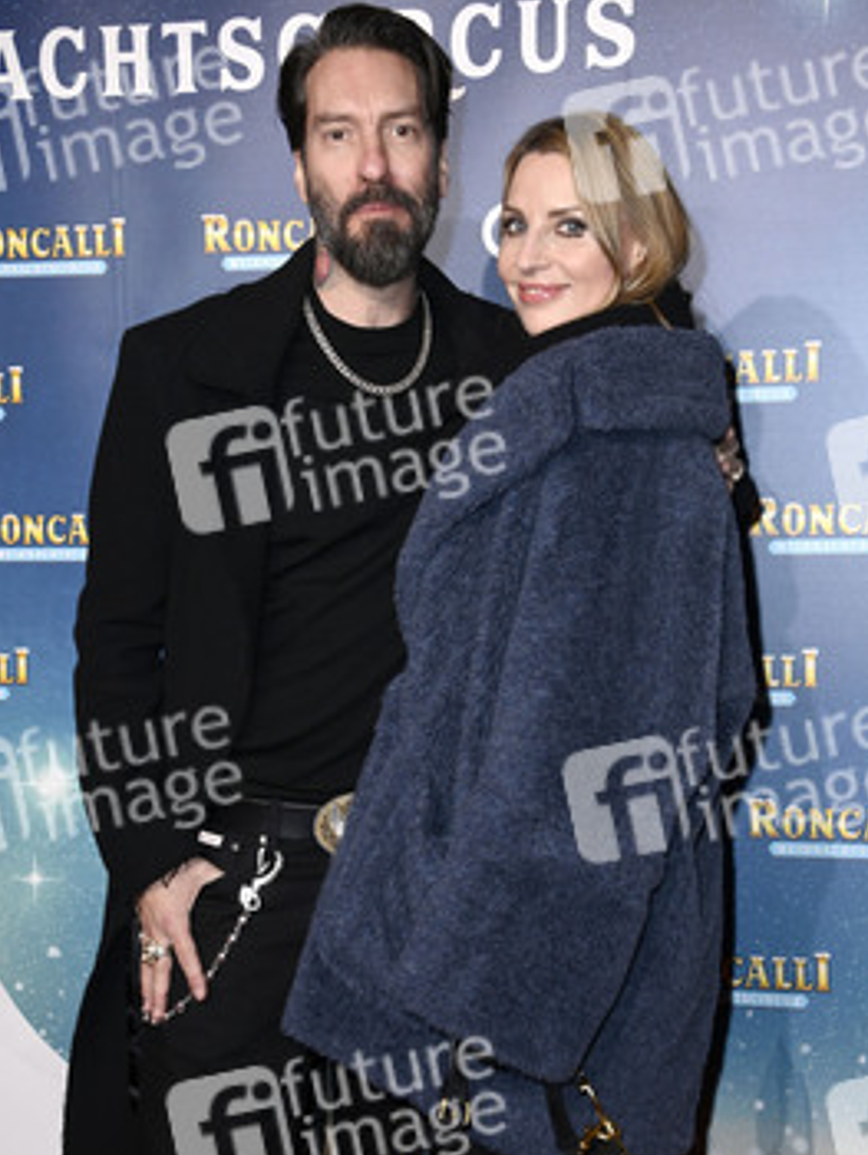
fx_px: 2271
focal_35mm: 68
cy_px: 620
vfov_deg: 28.5
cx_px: 432
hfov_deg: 21.6
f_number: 5.6
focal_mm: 62
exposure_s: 1/250
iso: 1250
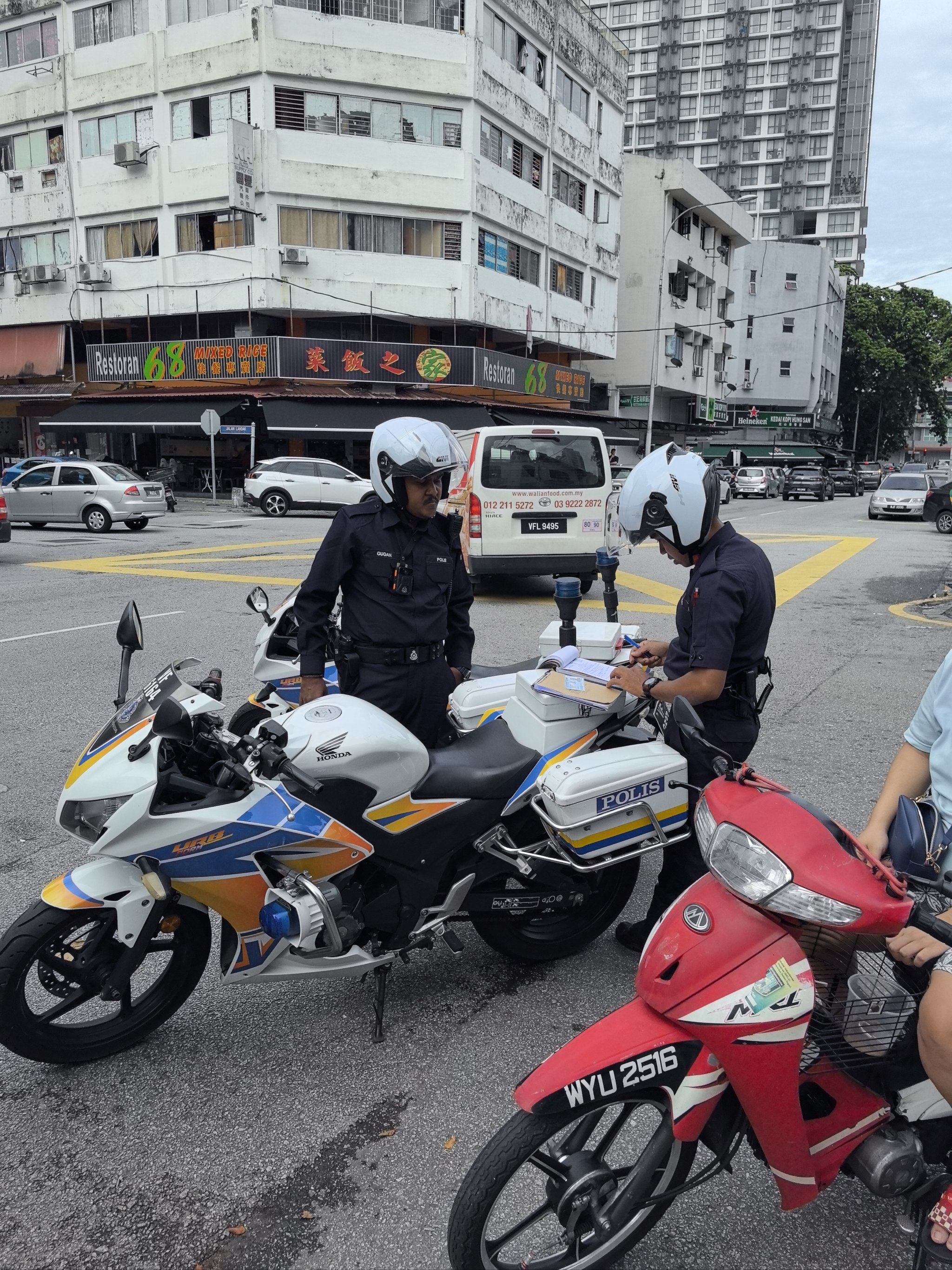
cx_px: 476
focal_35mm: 27
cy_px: 635
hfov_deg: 51.4
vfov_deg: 65.3
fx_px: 990
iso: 50
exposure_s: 1/2500
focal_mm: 6.35
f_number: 2
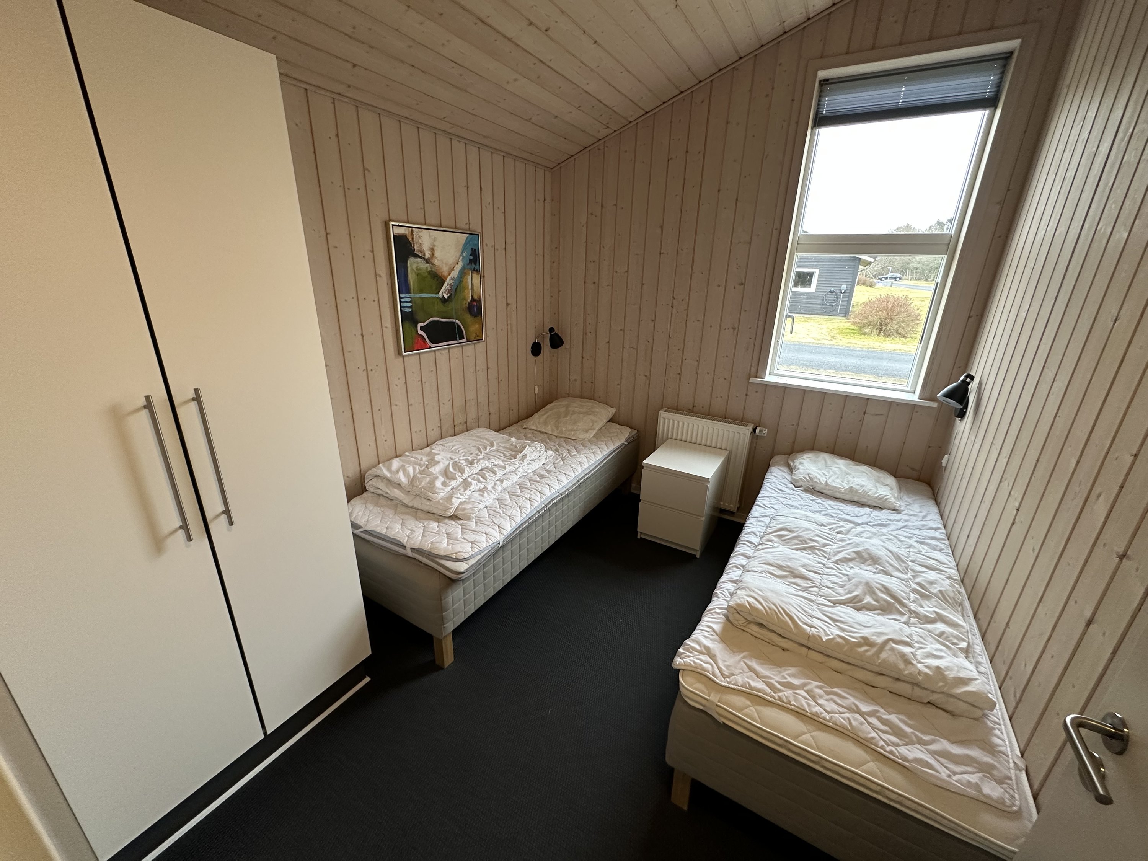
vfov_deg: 85.7
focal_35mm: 14
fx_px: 464
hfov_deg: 102.1
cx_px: 574
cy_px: 430
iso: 250
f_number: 2.2
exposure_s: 1/100
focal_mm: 2.22
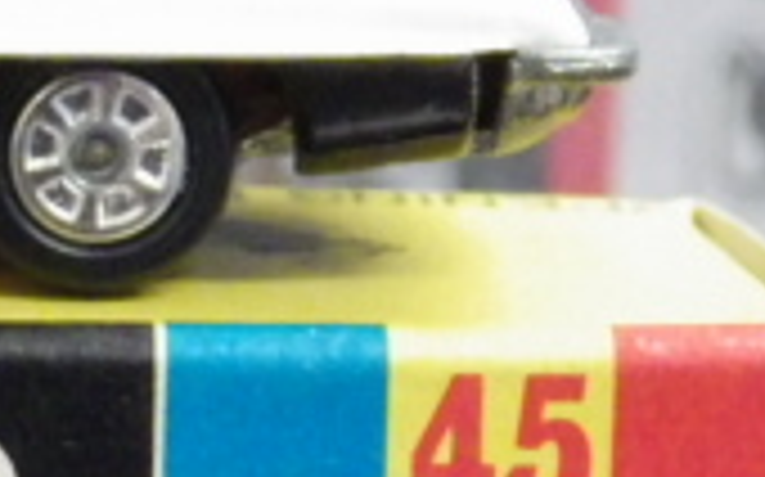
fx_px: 7251
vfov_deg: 3.8
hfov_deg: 6.0
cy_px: 626
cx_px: -261
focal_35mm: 348
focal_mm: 15.6
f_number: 4.4
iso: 1600
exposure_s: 1/30
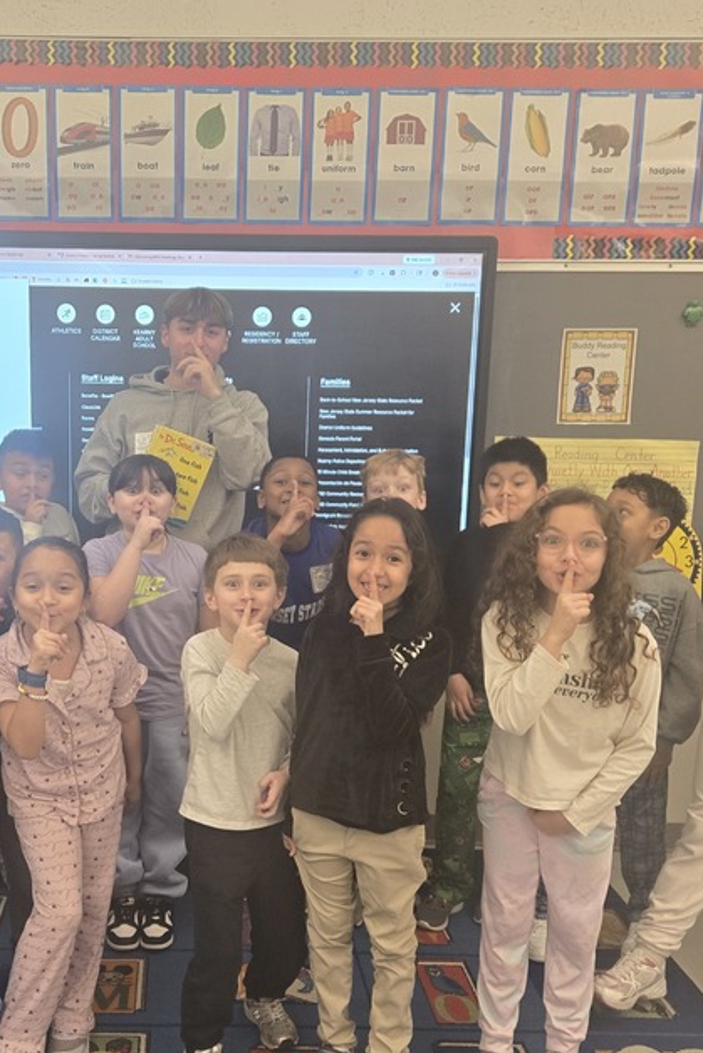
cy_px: 602
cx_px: 200
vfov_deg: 49.4
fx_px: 1142
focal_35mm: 39
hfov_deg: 33.7
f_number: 1.8
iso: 160
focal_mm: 5.4
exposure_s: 1/120
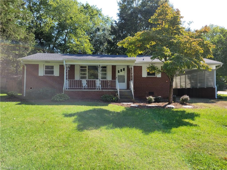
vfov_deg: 53.1
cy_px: 85
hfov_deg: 67.3
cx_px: 114
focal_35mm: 26
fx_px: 170
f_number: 1.8
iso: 40
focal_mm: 5.4
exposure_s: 1/947
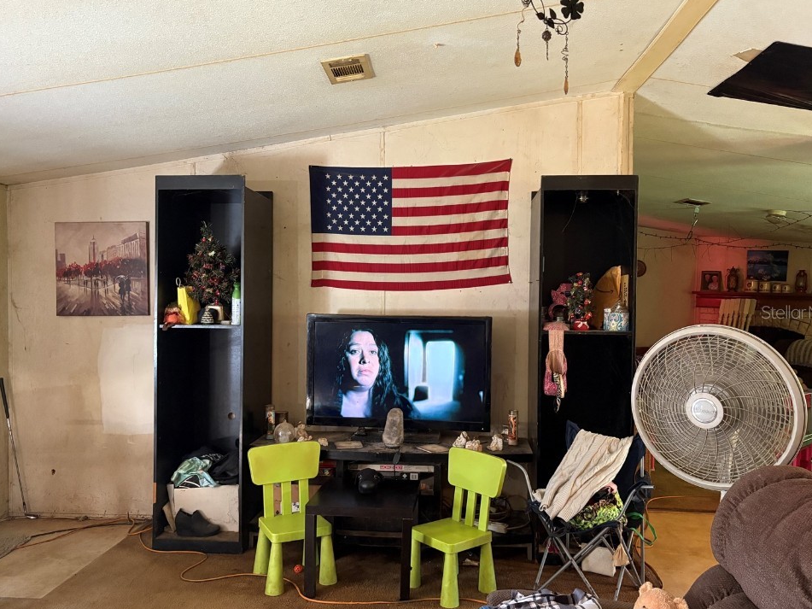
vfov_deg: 49.7
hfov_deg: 63.5
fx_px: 657
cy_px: 312
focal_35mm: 28
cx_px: 405
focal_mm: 5.96
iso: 500
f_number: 1.6
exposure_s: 1/33
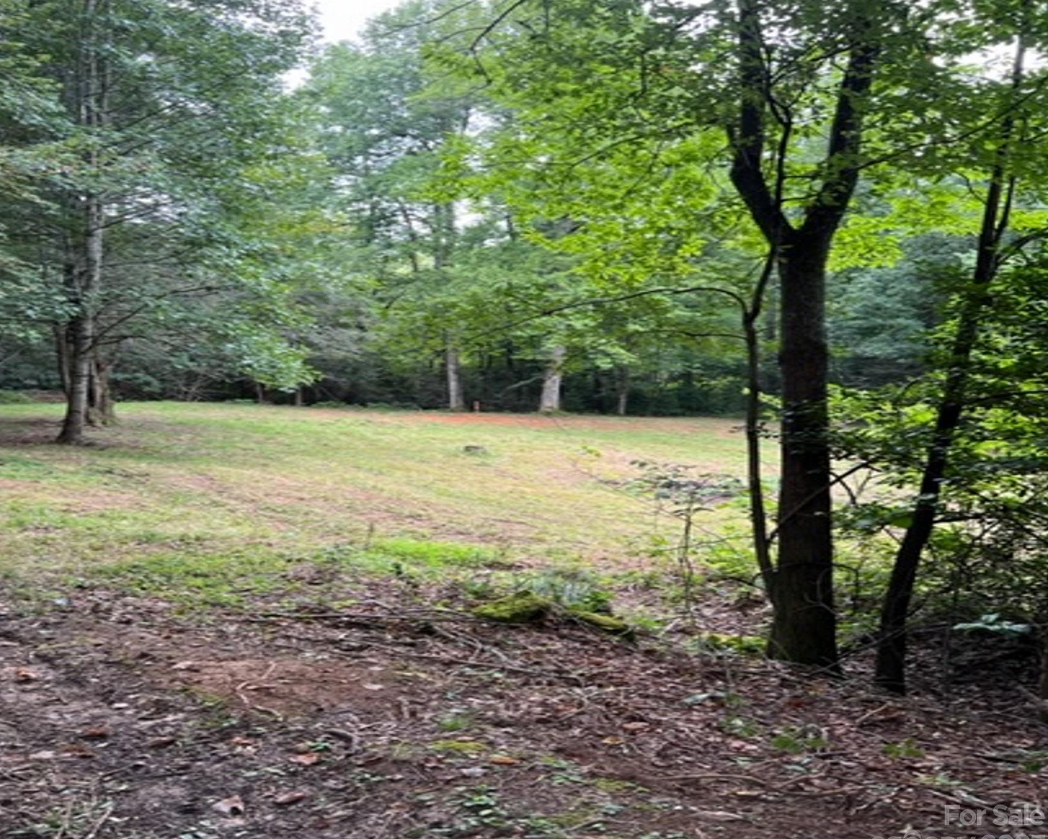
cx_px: 430
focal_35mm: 30
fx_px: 931
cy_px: 410
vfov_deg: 48.5
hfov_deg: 58.4
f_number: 1.5
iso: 40
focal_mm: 5.7
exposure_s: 1/223
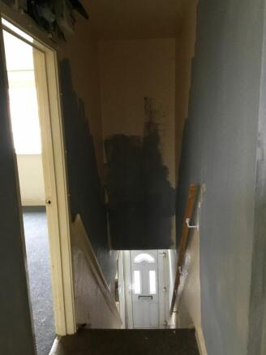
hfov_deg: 45.5
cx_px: 133
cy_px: 178
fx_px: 317
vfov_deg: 58.3
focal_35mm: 31
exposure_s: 1/17
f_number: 2.4
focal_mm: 3.3
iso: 200
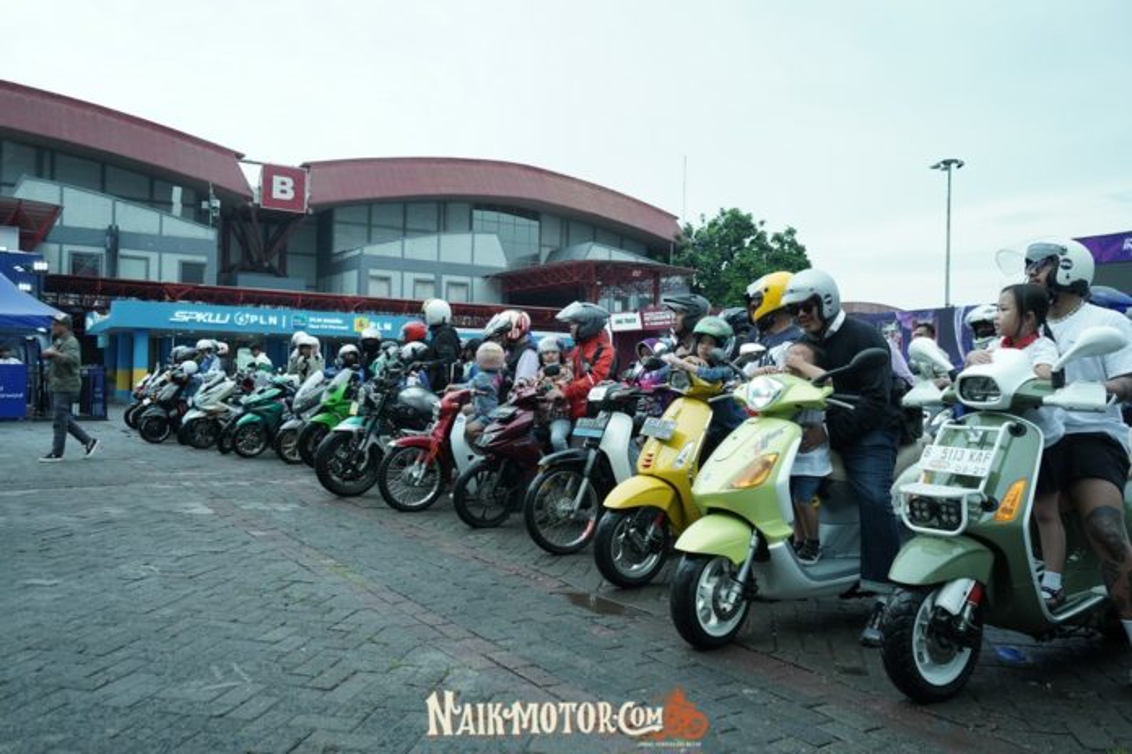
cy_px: 377
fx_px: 880
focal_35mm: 28
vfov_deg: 46.4
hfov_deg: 65.5
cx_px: 566
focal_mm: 28
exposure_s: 1/2500
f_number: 5
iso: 2000
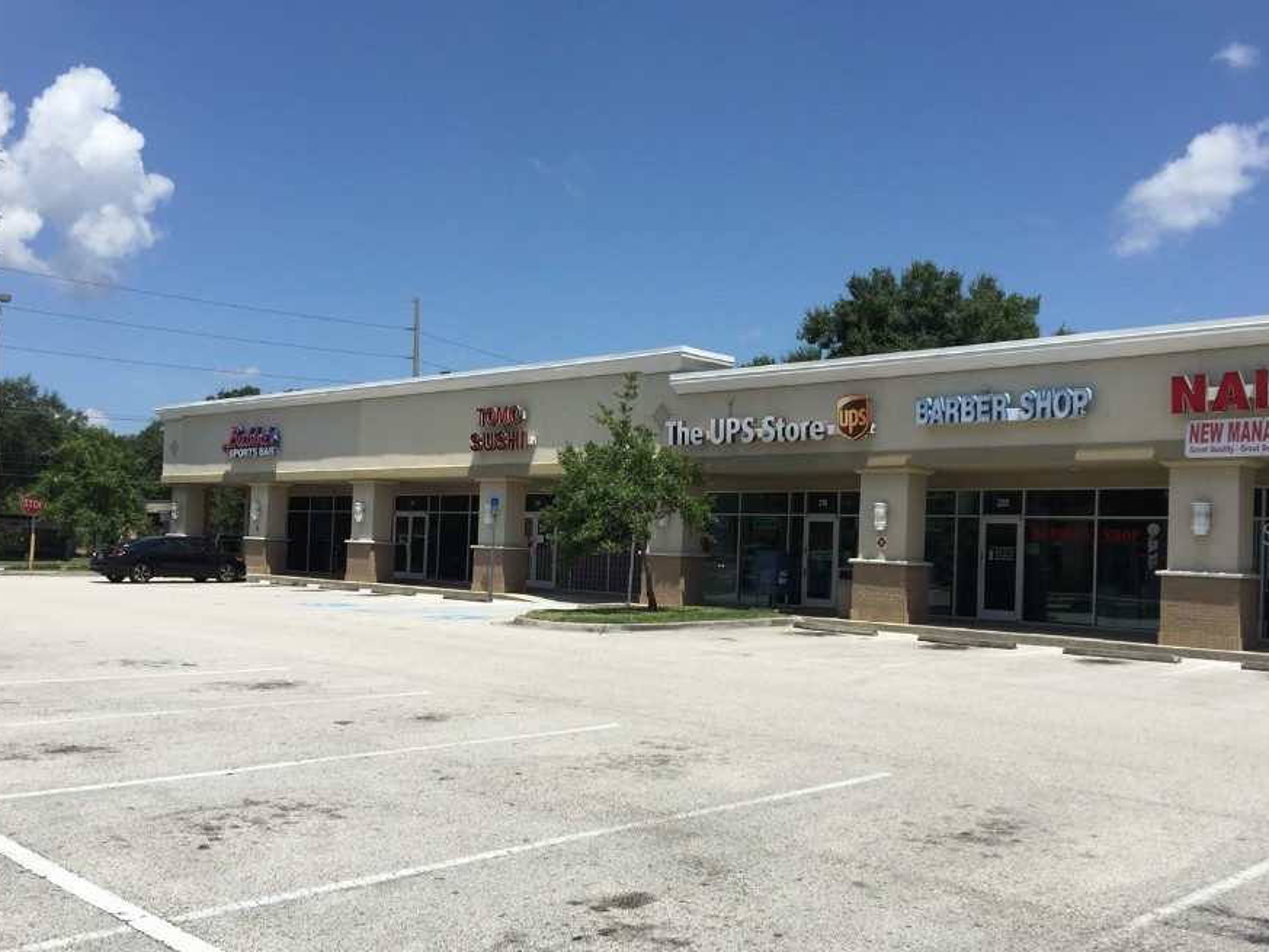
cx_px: 656
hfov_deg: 53.9
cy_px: 533
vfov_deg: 41.7
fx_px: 1247
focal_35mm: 34
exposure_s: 1/2825
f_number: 2.2
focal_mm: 4.15
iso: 32
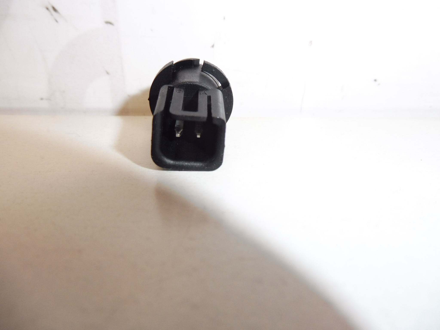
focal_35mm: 24
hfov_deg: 71.6
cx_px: 220
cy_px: 165
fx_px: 305
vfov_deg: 56.8
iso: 200
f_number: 3.5
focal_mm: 4.3
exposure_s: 1/60
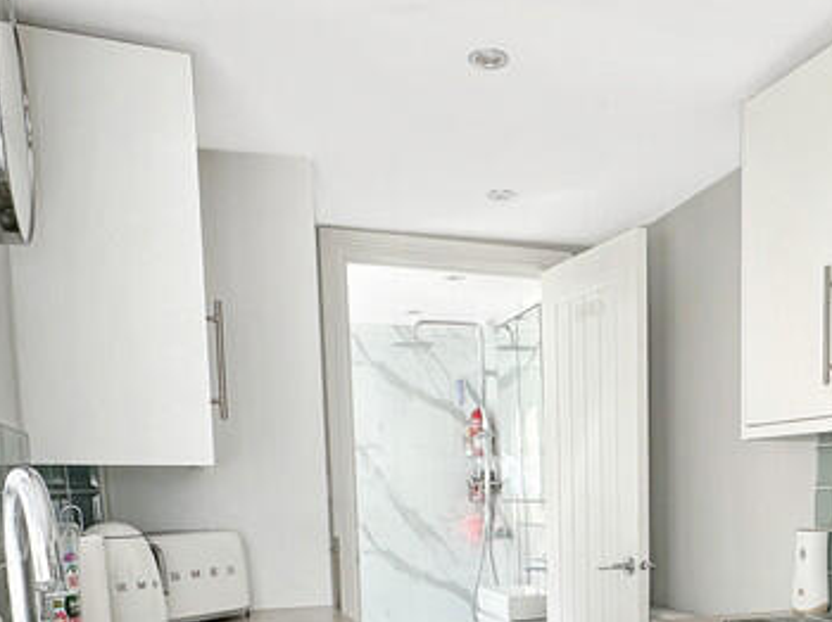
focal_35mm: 41
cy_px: 608
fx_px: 985
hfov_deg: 43.8
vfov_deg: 32.5
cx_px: 656
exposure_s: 1/99
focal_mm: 2.22
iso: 40
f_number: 2.2
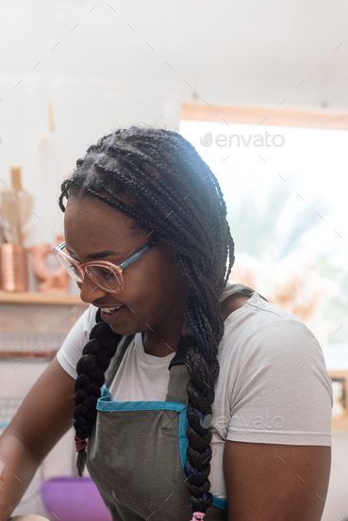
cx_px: 98
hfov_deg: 24.0
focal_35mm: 56
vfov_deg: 34.6
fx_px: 811
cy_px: 415
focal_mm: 35
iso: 100
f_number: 2.5
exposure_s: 1/250
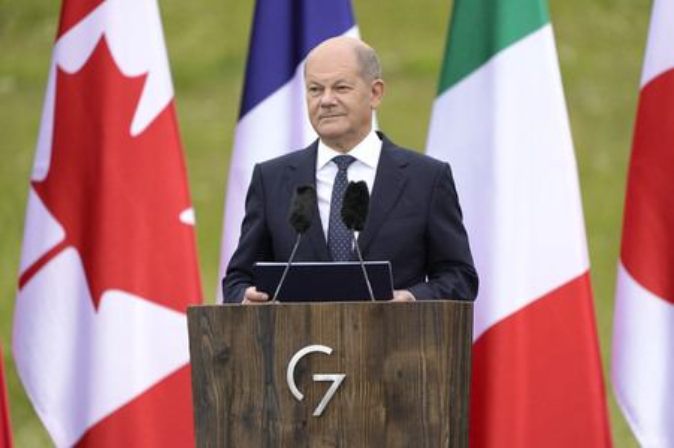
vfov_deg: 3.4
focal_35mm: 400
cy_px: 224
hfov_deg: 5.2
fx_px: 7483
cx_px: 337
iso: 400
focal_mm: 400
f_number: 5.6
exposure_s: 1/640
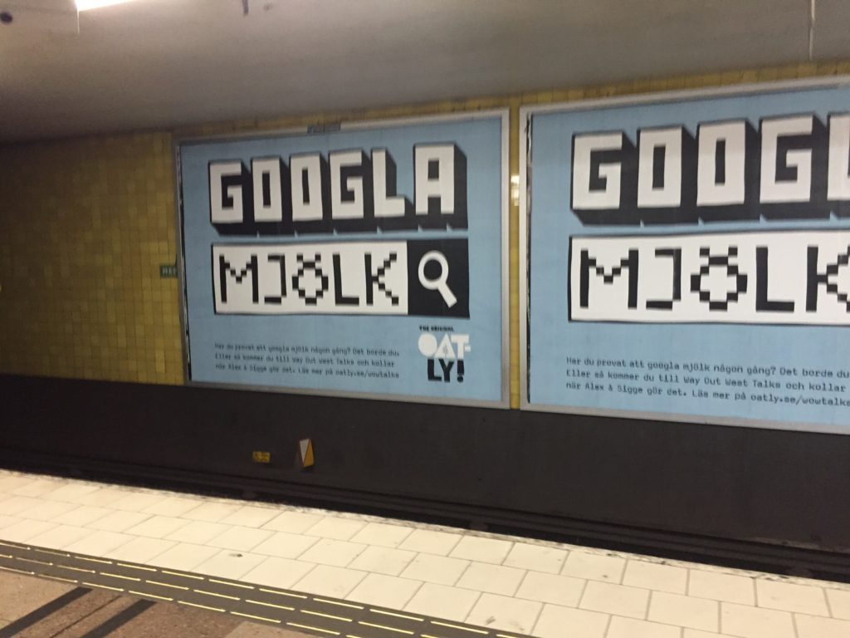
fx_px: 712
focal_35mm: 29
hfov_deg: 61.7
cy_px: 319
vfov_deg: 48.2
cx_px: 425
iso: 200
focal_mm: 4.15
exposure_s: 1/33
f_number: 2.2
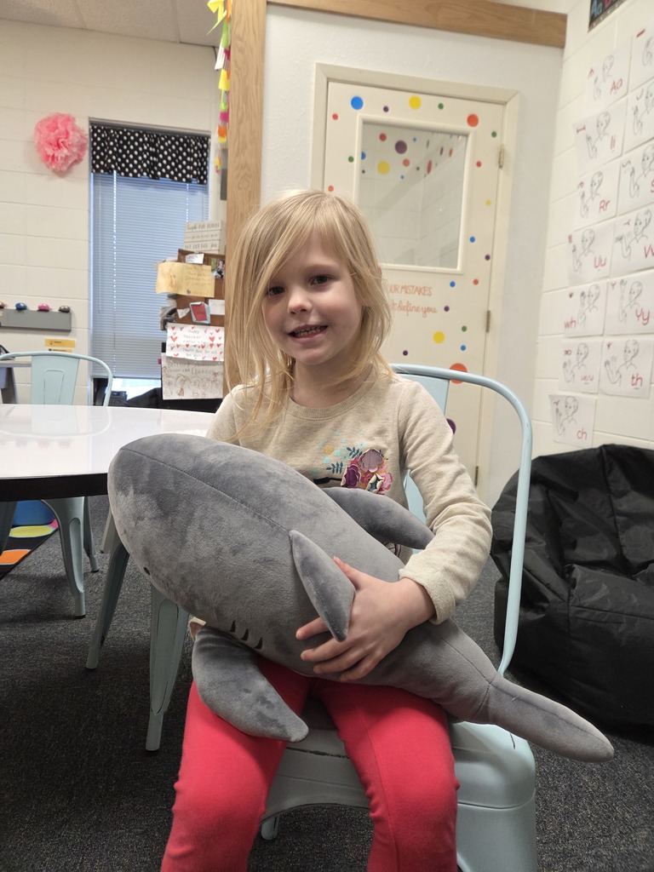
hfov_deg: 58.9
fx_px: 579
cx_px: 327
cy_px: 436
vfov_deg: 73.9
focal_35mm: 23
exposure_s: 1/120
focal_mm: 5.4
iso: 400
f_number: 1.8
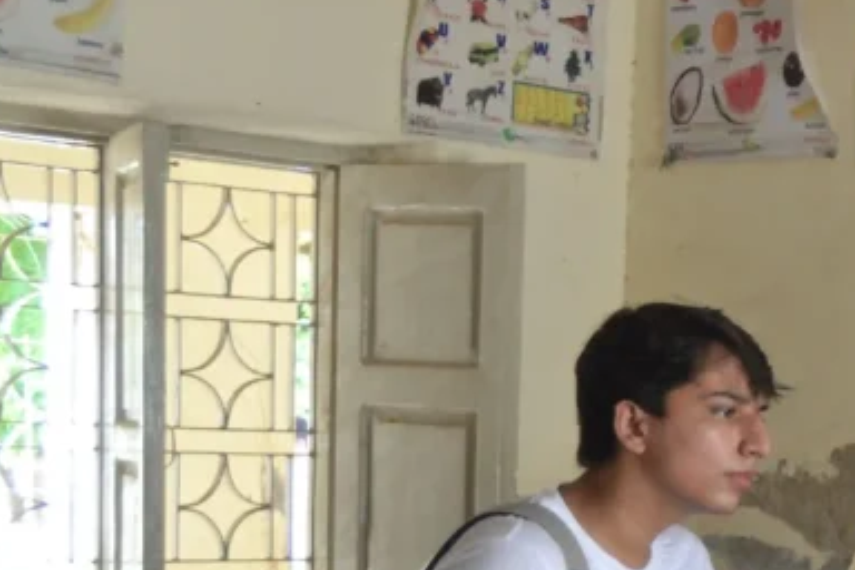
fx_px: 2660
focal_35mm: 112
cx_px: 1026
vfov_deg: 12.0
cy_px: 625
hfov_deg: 17.4
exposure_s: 1/50
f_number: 4
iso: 400
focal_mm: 28
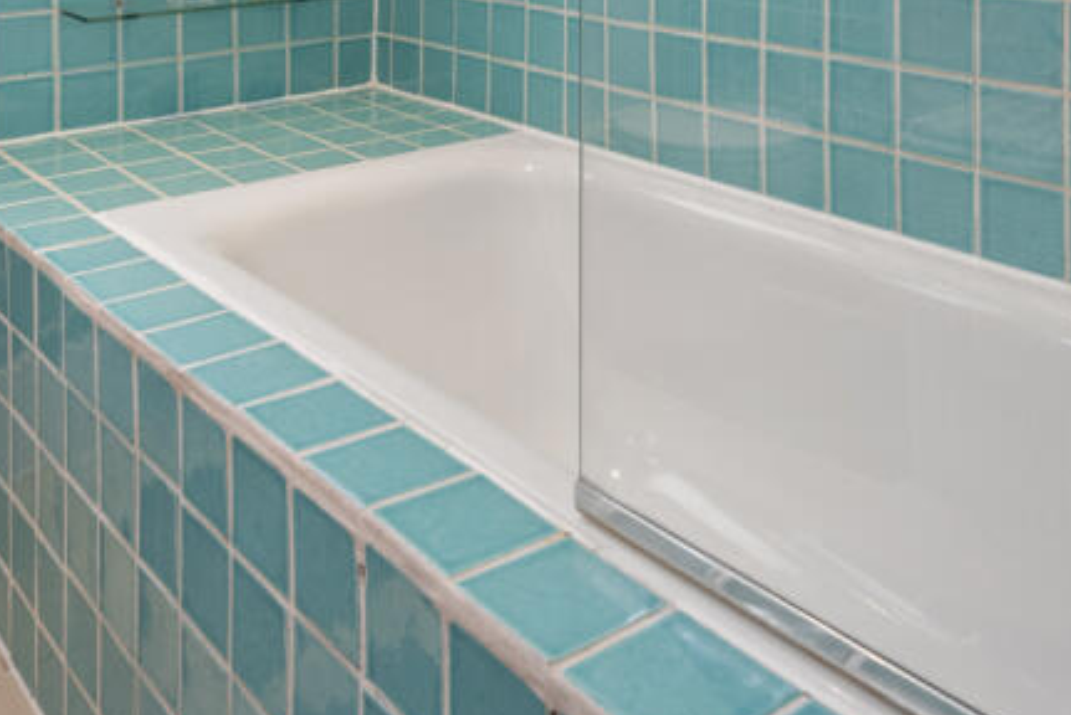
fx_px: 1131
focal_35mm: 38
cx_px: 524
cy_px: -92
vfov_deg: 30.9
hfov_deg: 50.7
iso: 320
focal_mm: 16
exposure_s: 1/10
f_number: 10
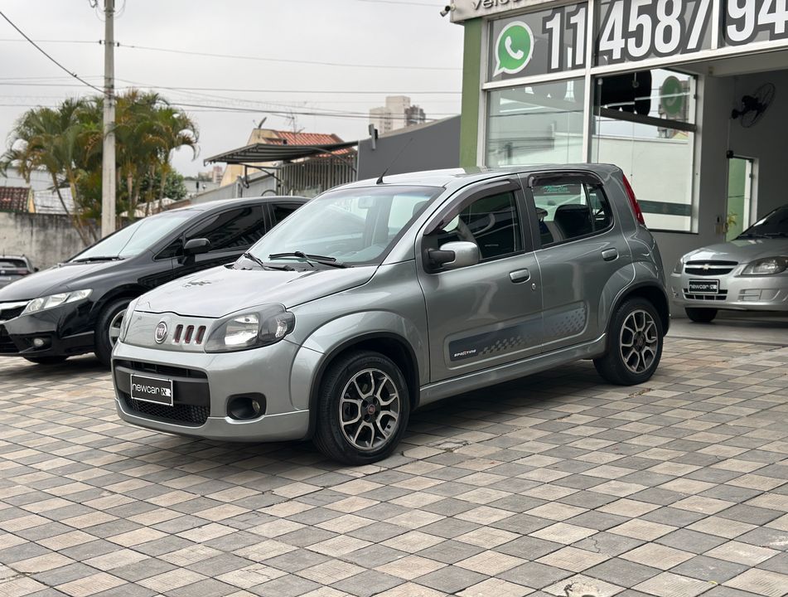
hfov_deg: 39.5
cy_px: 298
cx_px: 394
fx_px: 1096
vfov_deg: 30.4
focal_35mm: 48
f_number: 1.78
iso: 80
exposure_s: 1/740
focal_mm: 6.86
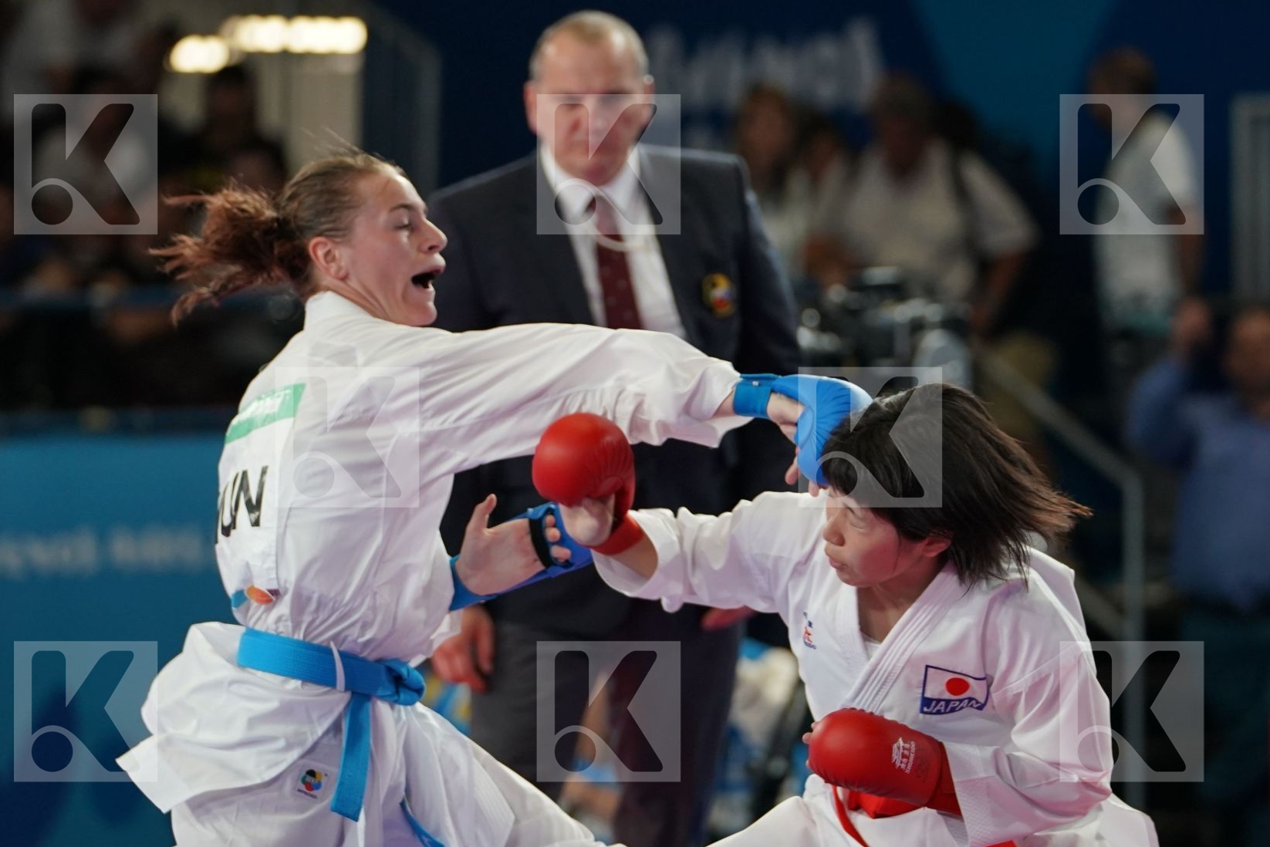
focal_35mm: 246
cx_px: 609
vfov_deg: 5.6
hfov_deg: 8.4
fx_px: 8679
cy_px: 437
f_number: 2.8
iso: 1600
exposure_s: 1/1000
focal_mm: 150
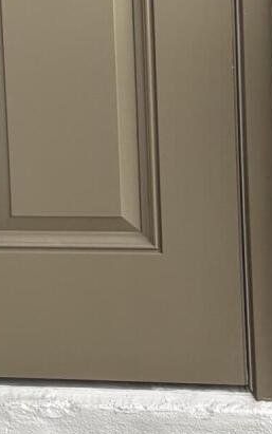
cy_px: -254
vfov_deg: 14.4
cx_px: -367
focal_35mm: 134
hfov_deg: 8.9
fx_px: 1589
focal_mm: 5.96
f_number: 1.6
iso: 50
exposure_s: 1/121
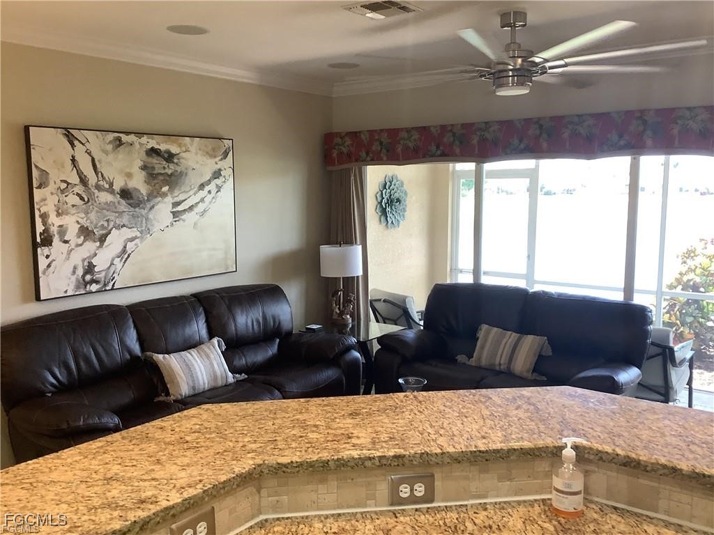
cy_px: 268
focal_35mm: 31
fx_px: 639
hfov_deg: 58.4
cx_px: 357
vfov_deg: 45.4
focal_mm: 3.3
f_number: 2.4
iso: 125
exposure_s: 1/60
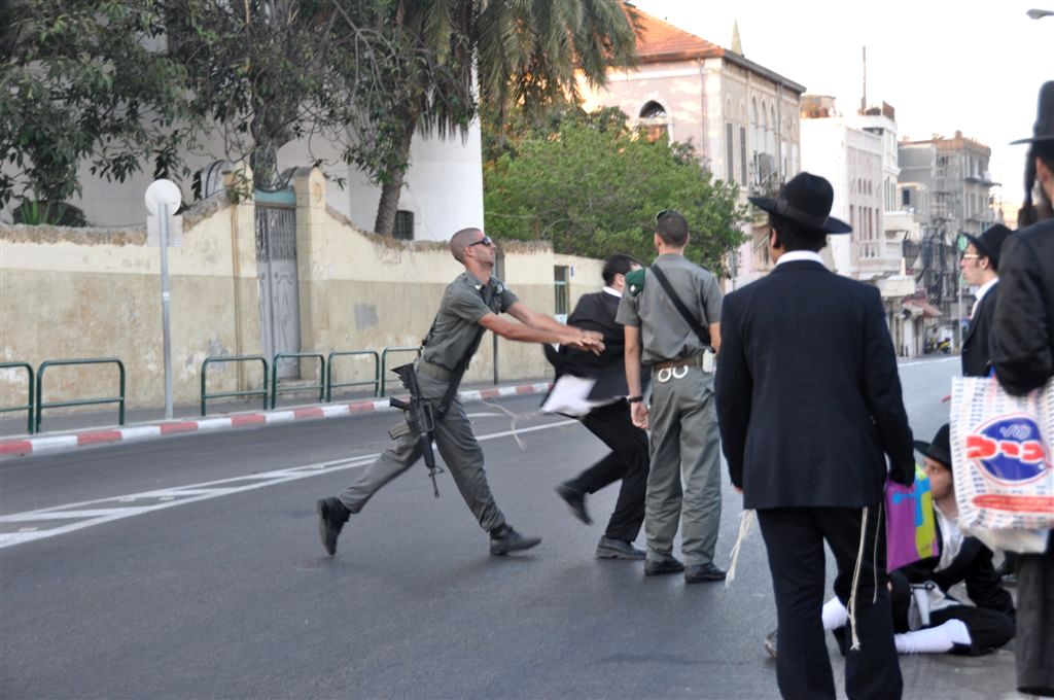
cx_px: 527
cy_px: 350
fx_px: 2105
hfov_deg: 28.1
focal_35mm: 72
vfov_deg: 18.9
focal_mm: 48
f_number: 5
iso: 400
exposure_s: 1/100
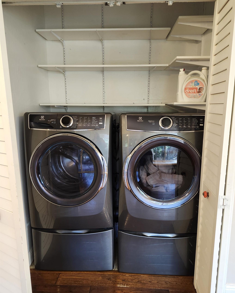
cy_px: 145
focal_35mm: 24
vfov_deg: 70.3
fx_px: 209
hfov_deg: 58.8
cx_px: 118
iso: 640
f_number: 1.8
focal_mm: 5.54
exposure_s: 1/60
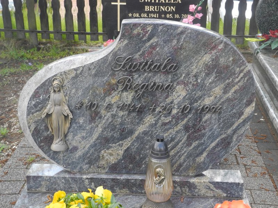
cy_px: 104
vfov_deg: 24.0
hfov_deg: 31.7
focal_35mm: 61
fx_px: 490
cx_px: 139
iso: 100
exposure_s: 1/100
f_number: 3.5
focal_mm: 13
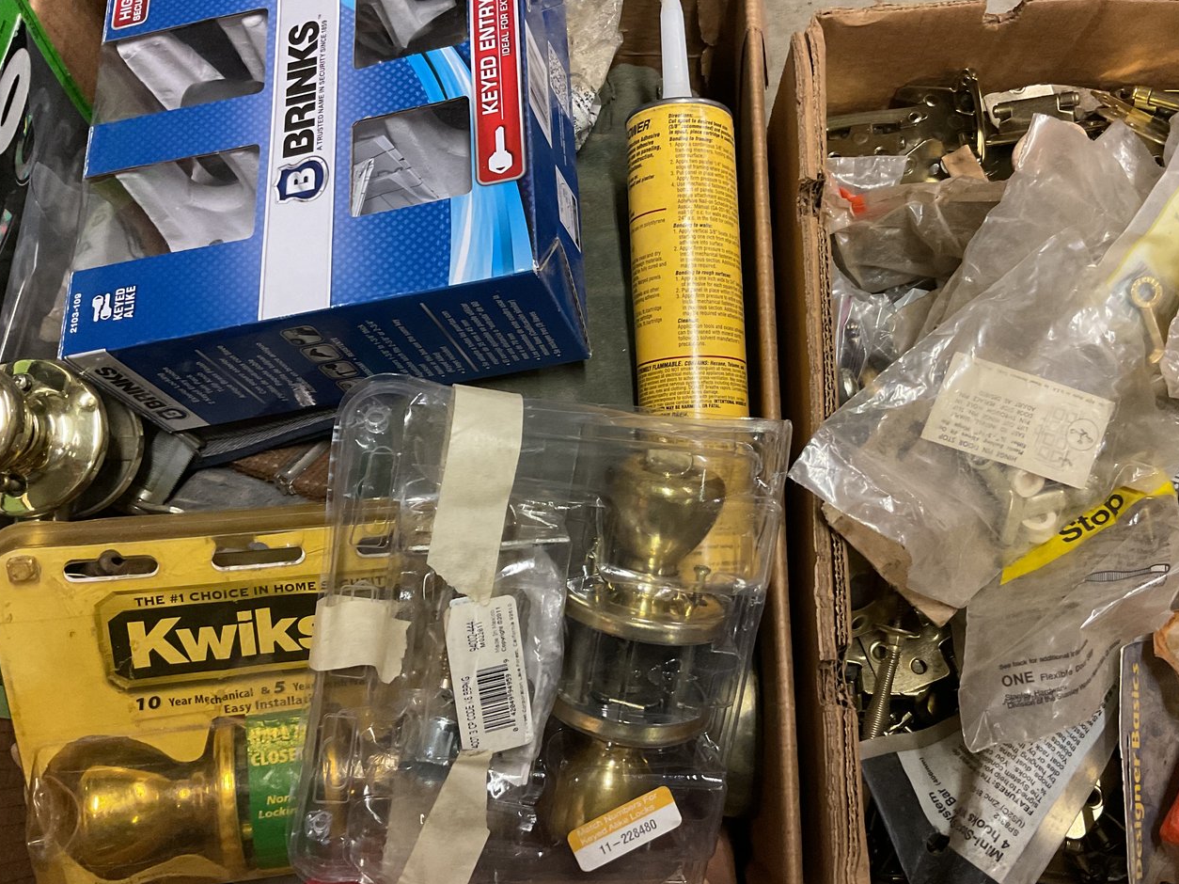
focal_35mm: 35
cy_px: 411
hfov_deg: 52.5
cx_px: 667
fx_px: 1192
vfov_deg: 40.7
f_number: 1.8
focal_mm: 3
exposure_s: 1/60
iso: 250
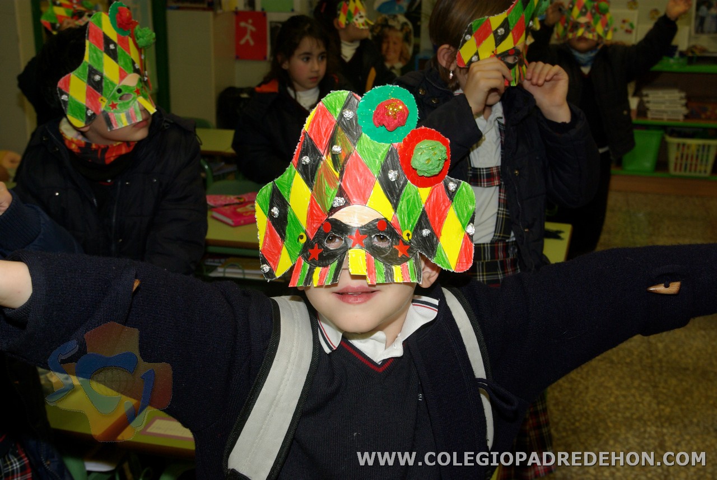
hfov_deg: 39.9
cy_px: 240
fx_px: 987
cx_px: 358
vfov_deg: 27.3
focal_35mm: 50
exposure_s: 1/45
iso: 400
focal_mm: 33
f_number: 8
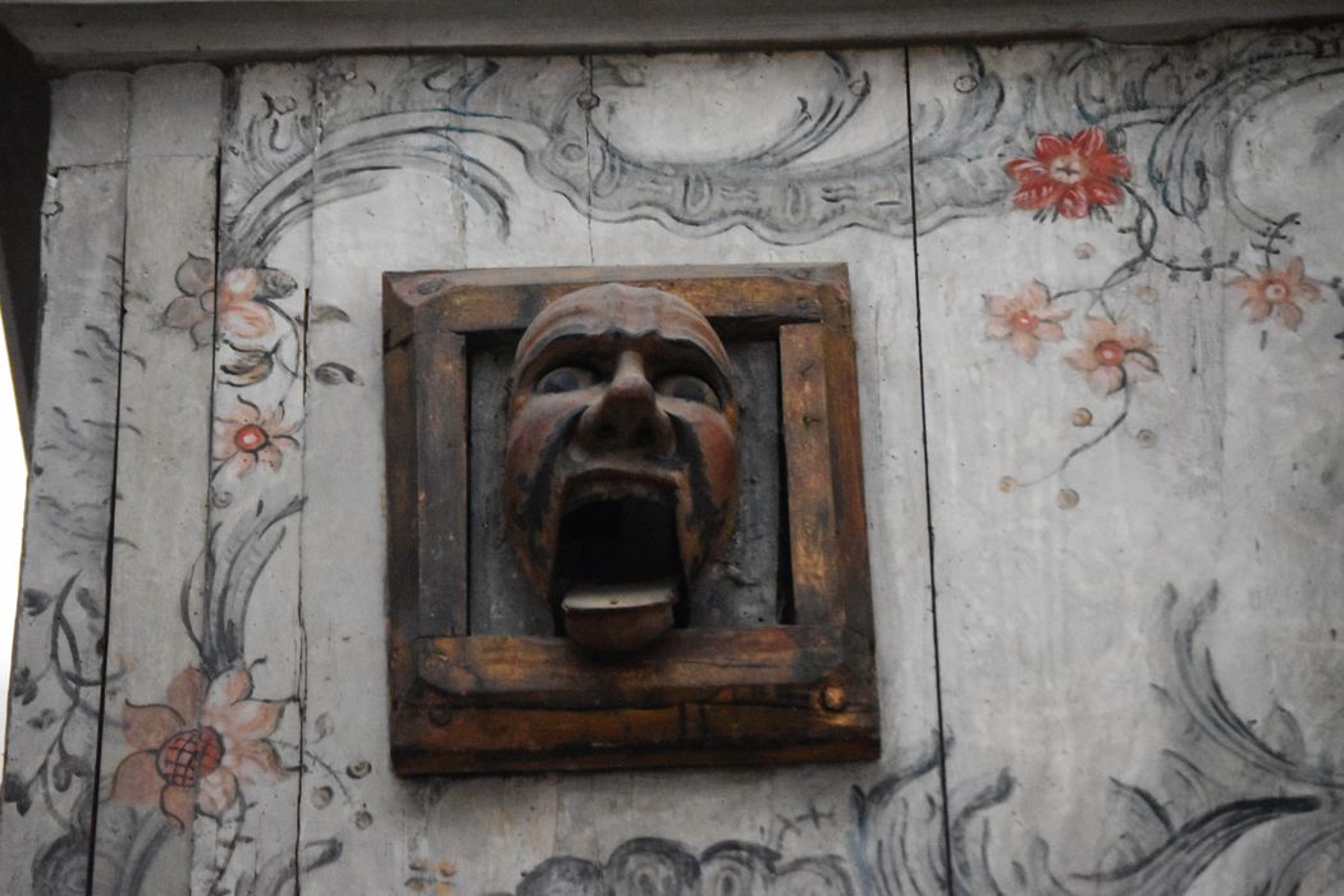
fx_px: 5600
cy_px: 448
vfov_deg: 9.1
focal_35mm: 150
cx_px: 672
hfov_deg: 13.7
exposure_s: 1/125
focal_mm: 100
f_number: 4.8
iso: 12800
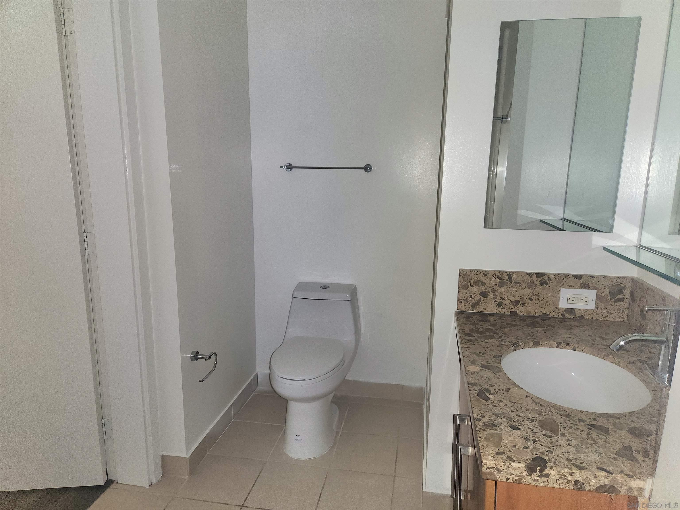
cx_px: 340
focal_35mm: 23
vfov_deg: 58.9
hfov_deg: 73.9
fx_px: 452
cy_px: 255
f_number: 1.8
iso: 80
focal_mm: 5.4
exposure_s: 1/24
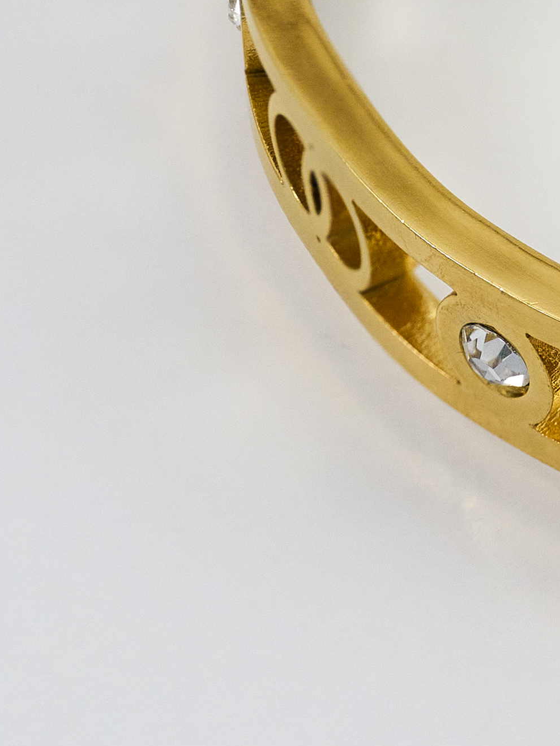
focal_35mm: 533
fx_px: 11499
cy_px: 30
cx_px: 1186
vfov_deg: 3.7
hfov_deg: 2.8
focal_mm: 105
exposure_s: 1/160
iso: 200
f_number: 5.6
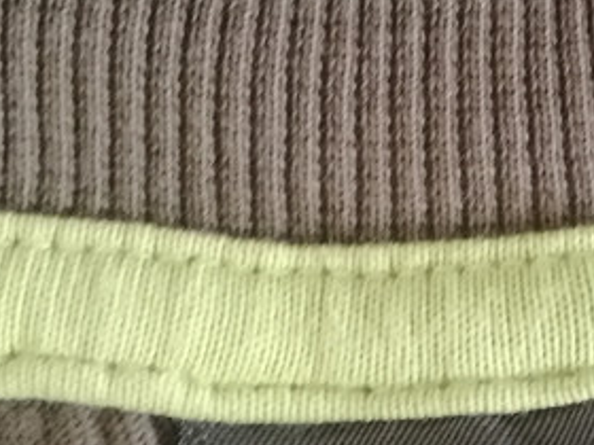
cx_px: 710
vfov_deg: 14.3
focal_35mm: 103
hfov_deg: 18.1
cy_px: 367
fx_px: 1767
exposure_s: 1/20
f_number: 2
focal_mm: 3.79
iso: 500
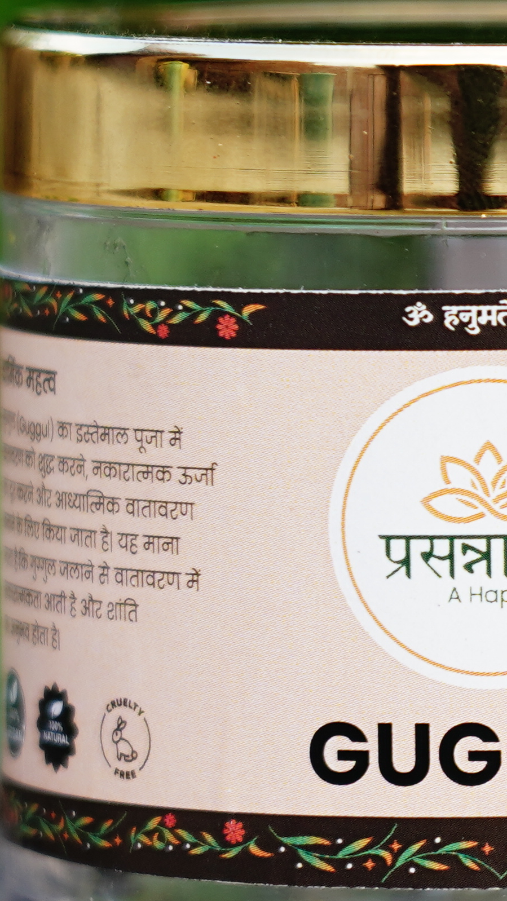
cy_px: 387
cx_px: 949
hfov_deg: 2.9
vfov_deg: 5.2
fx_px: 9870
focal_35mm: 413
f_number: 4
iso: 200
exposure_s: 1/125
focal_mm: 105
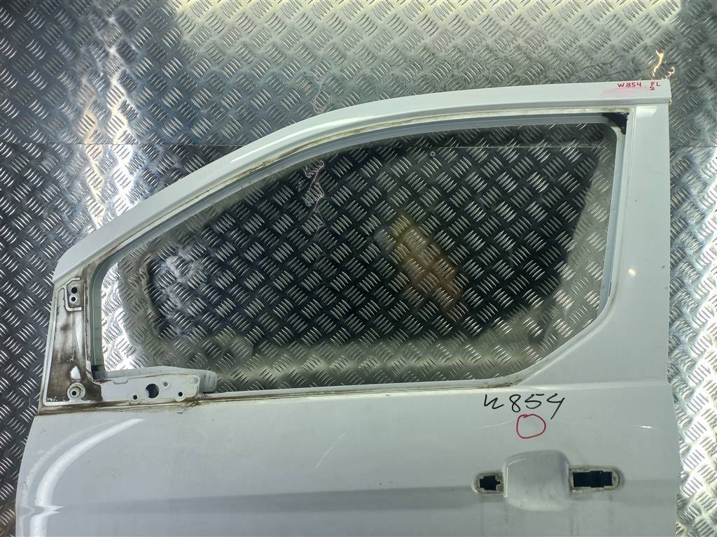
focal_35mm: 25
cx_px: 358
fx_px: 518
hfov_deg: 69.4
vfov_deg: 54.9
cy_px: 268
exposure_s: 1/50
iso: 25
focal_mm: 4.6
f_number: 1.8
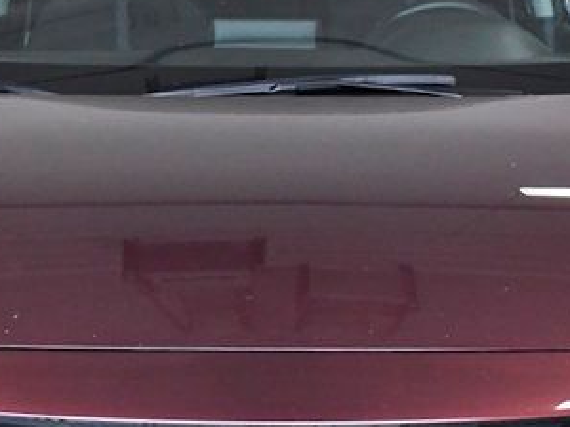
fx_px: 1843
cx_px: 276
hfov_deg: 17.6
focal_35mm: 112
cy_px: 256
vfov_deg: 13.2
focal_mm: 23
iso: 2500
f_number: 9
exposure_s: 1/320
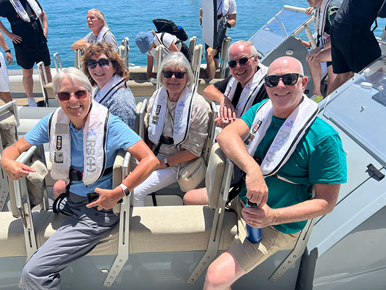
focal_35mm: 26
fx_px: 290
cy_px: 145
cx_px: 193
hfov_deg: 67.3
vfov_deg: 53.1
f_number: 1.5
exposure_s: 1/3356
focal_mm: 5.7
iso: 50
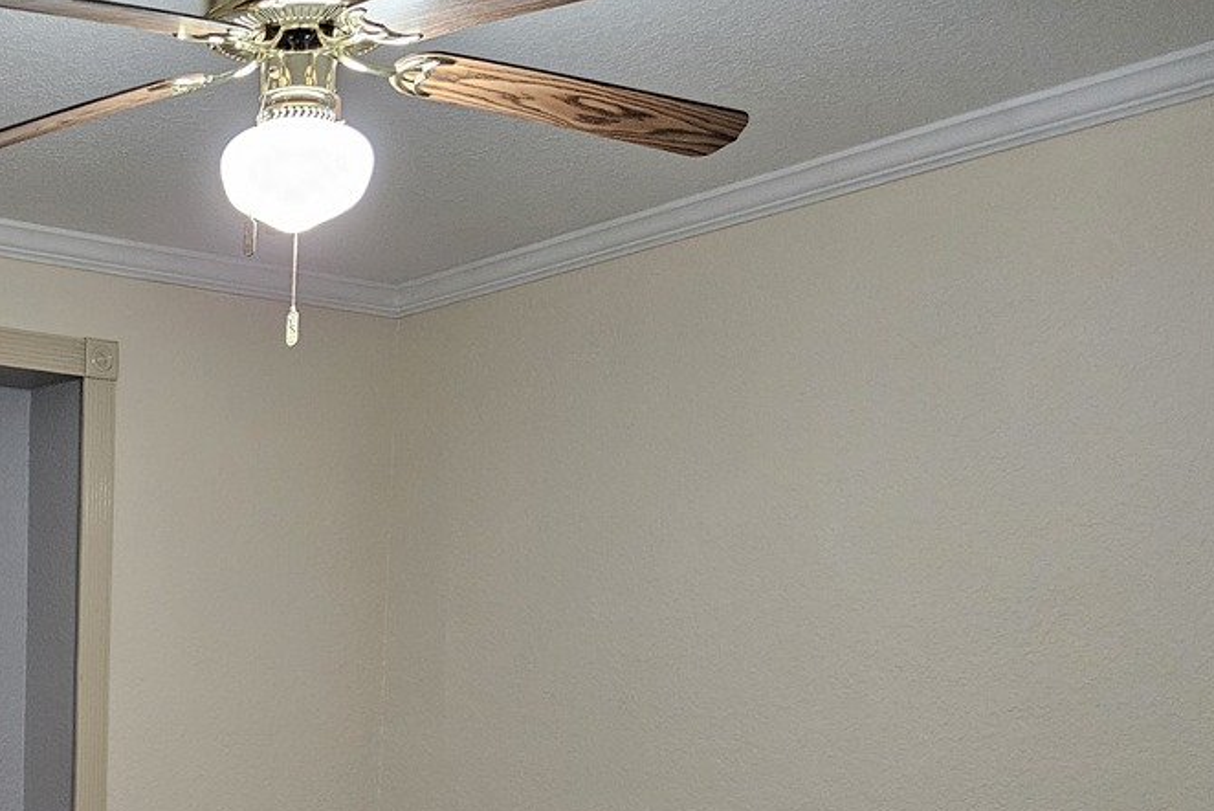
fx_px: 1754
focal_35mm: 52
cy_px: 813
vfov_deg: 24.8
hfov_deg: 35.2
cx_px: 55
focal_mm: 5.4
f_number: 1.8
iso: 640
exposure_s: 1/120
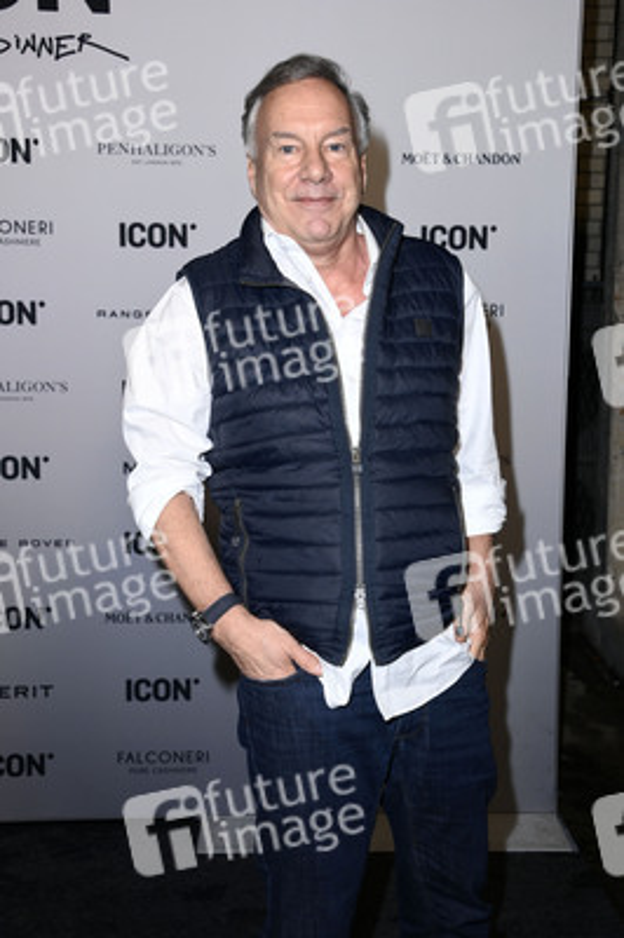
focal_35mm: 45
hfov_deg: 29.8
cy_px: 469
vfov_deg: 43.6
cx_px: 312
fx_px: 1172
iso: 1000
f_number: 5.6
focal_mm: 45
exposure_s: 1/250
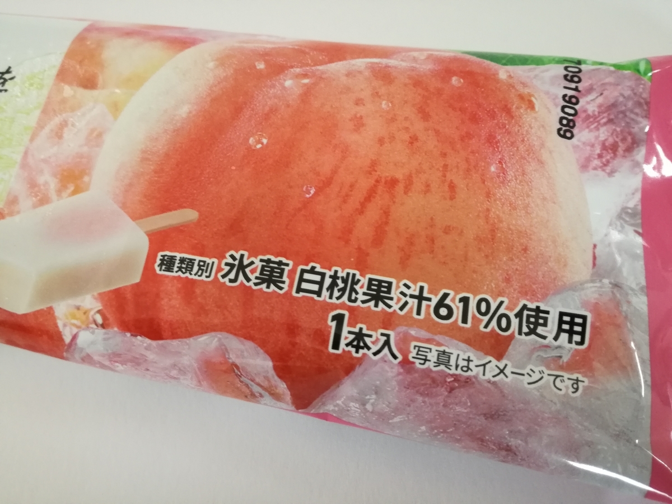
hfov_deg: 65.3
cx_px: 336
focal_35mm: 27
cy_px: 252
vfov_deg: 51.4
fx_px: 524
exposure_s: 1/24
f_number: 2
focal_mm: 3.79
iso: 400
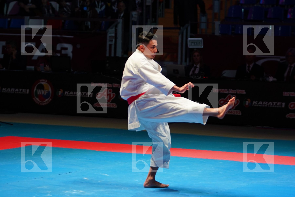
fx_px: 1213
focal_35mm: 148
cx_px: 148
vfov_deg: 9.3
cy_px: 98
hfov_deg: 13.9
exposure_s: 1/500
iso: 800
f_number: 2.8
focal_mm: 99
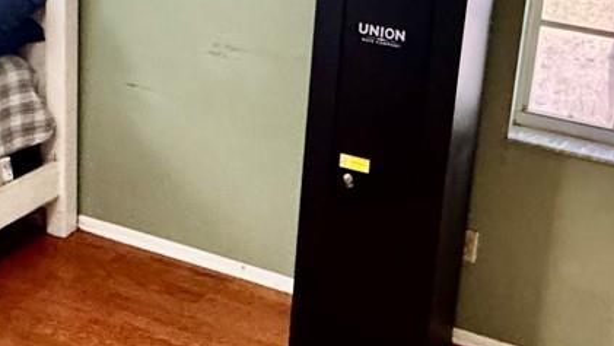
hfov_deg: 35.8
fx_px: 944
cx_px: 384
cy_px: 22
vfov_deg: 20.2
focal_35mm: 58
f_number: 2.2
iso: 640
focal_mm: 2.22
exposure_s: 1/60
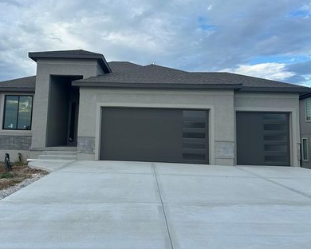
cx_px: 132
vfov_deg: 48.4
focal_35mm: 30
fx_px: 276
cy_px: 108
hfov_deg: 58.5
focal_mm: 6.86
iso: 80
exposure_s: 1/1639
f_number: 1.78
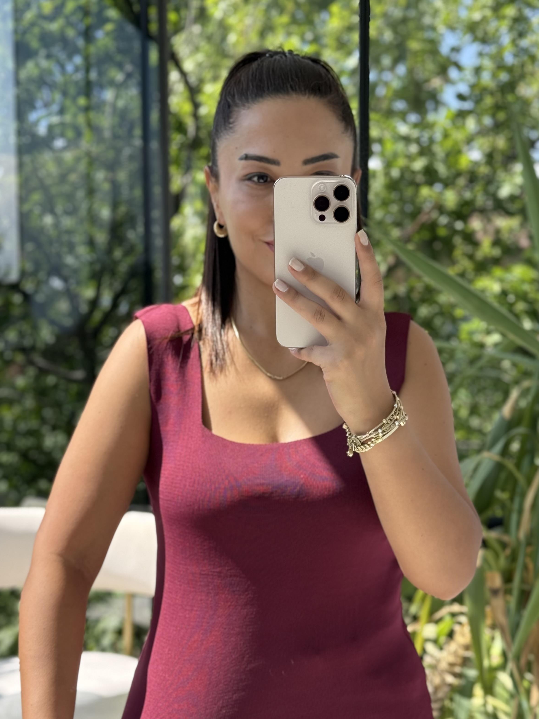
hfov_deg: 23.6
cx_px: 295
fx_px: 1287
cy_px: 463
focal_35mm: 62
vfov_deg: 31.0
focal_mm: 6.76
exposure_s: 1/726
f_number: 1.78
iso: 80
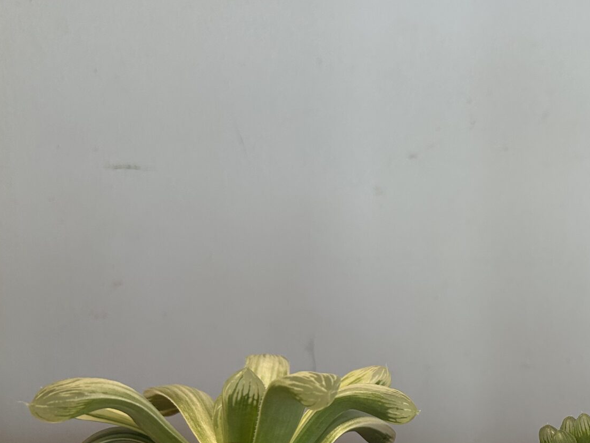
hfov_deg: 29.8
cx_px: 602
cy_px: 450
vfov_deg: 23.3
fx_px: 1023
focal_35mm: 60
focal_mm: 5.7
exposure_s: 1/100
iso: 80
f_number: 1.5
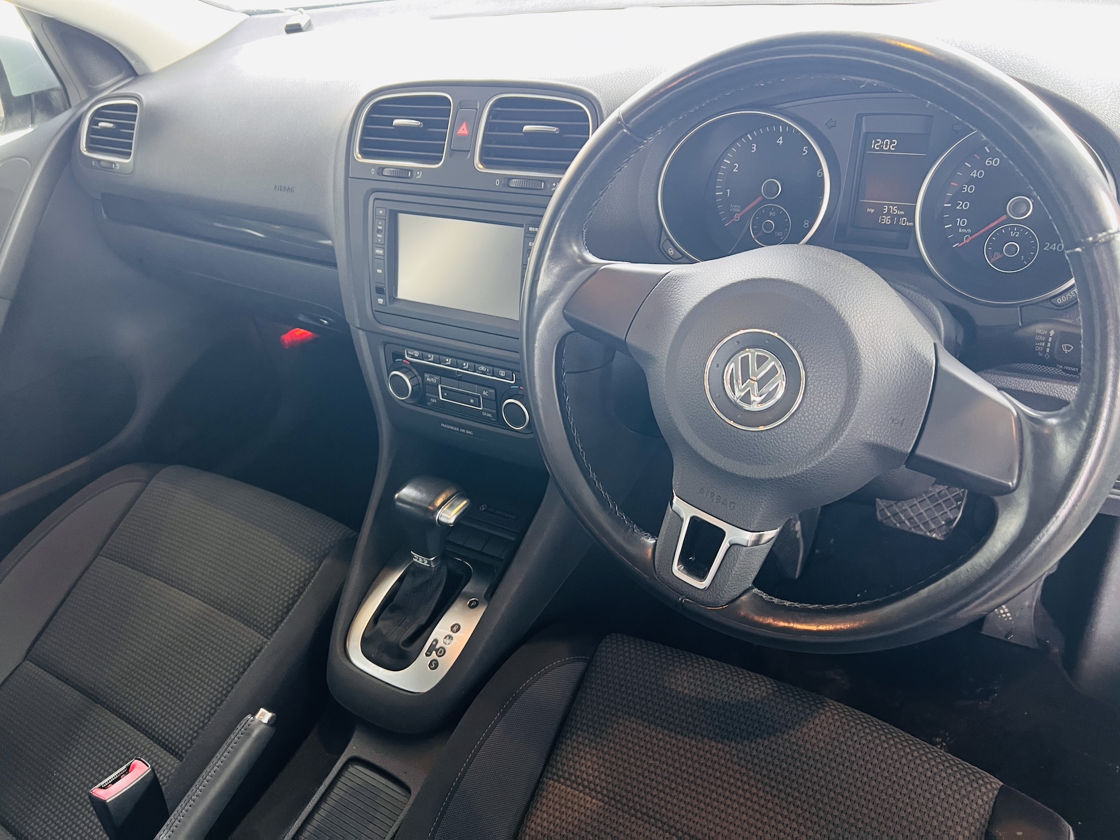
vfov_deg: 53.1
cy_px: 420
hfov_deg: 67.3
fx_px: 841
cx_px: 560
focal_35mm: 26
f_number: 1.5
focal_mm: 5.7
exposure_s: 1/80
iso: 125
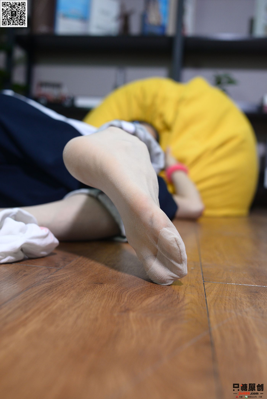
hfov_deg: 37.9
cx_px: 134
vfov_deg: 54.4
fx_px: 389
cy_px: 200
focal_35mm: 35
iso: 1250
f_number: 5
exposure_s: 1/200
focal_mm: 35
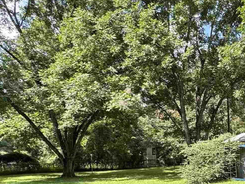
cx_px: 236
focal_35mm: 44
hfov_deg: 38.8
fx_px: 311
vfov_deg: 31.8
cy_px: 153
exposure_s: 1/193
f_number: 2.2
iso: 40
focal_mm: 2.22
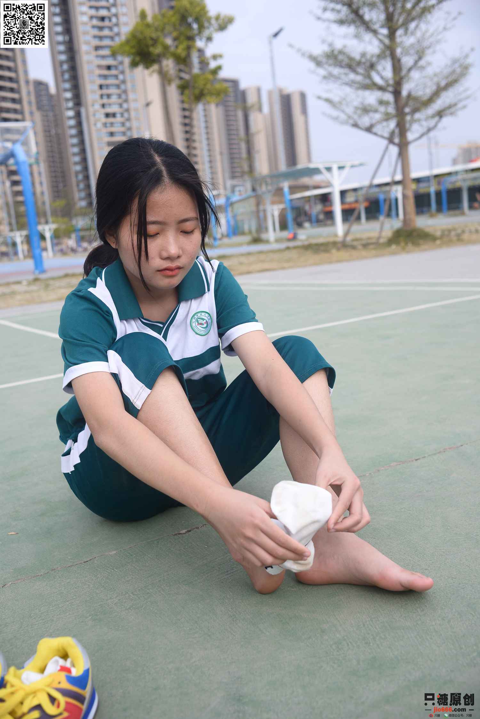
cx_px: 240
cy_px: 360
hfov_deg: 37.9
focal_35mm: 35
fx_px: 699
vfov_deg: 54.4
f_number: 5.6
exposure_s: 1/640
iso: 160
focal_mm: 35
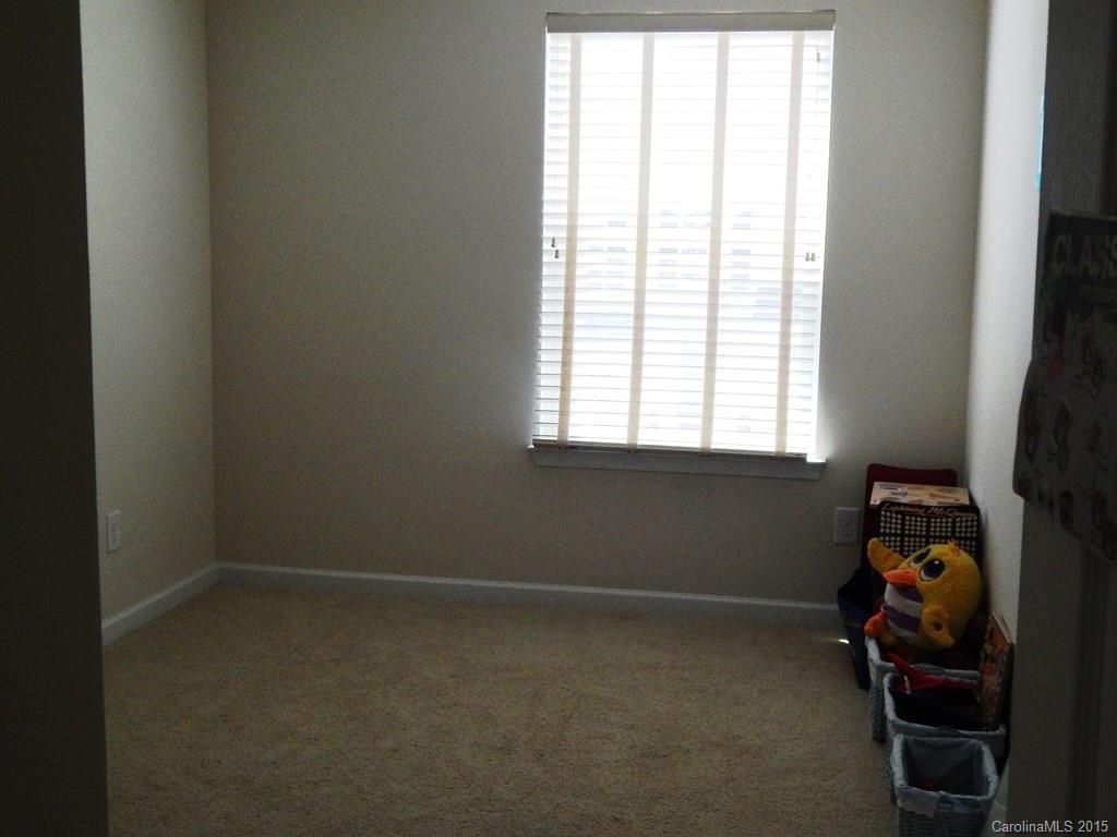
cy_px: 418
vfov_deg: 33.6
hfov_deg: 43.9
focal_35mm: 43
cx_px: 558
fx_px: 1388
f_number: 3.6
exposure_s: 1/125
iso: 400
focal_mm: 7.7
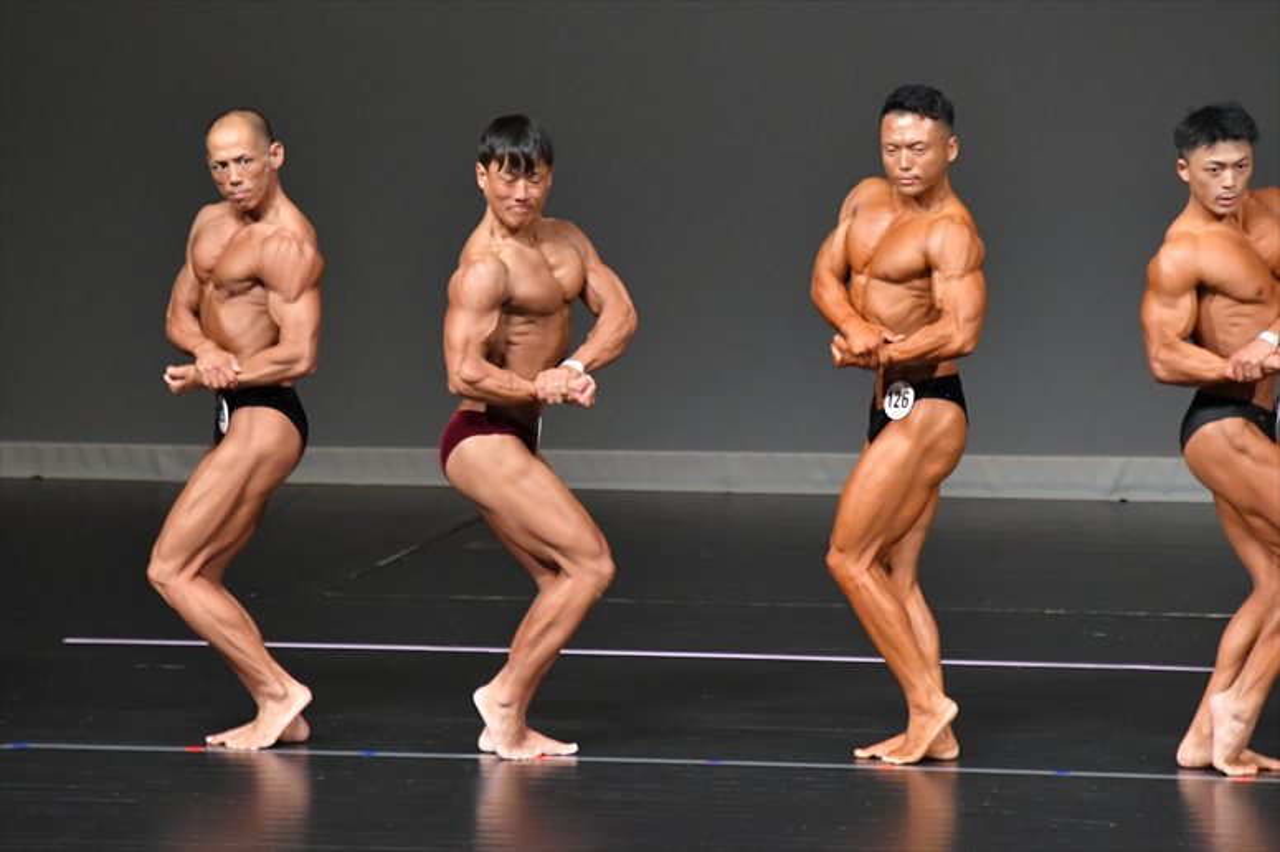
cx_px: 640
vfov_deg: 4.0
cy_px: 426
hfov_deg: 6.0
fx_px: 12261
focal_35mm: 345
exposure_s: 1/400
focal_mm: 230
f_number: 5.6
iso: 5000
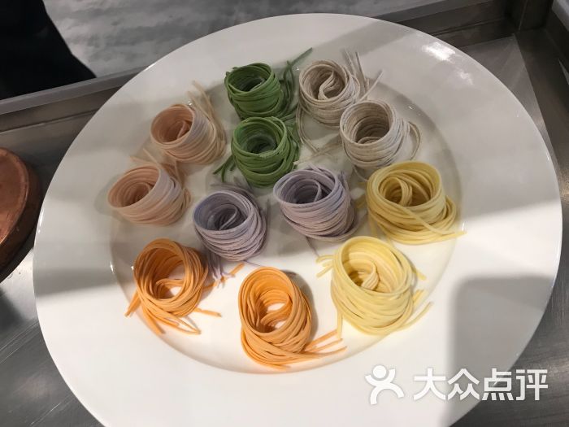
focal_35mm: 28
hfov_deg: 63.4
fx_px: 460
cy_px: 214
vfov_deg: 49.7
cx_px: 284
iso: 32
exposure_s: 1/33
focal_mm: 3.99
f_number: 1.8
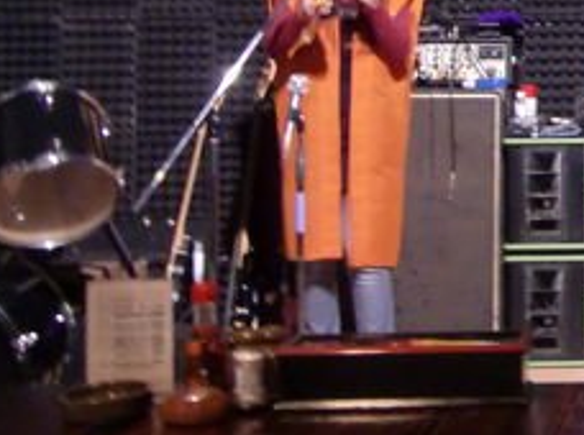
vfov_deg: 17.8
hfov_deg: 21.8
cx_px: 779
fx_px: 1347
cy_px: -17
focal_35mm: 80
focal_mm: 4.9
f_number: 2.6
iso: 400
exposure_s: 1/10
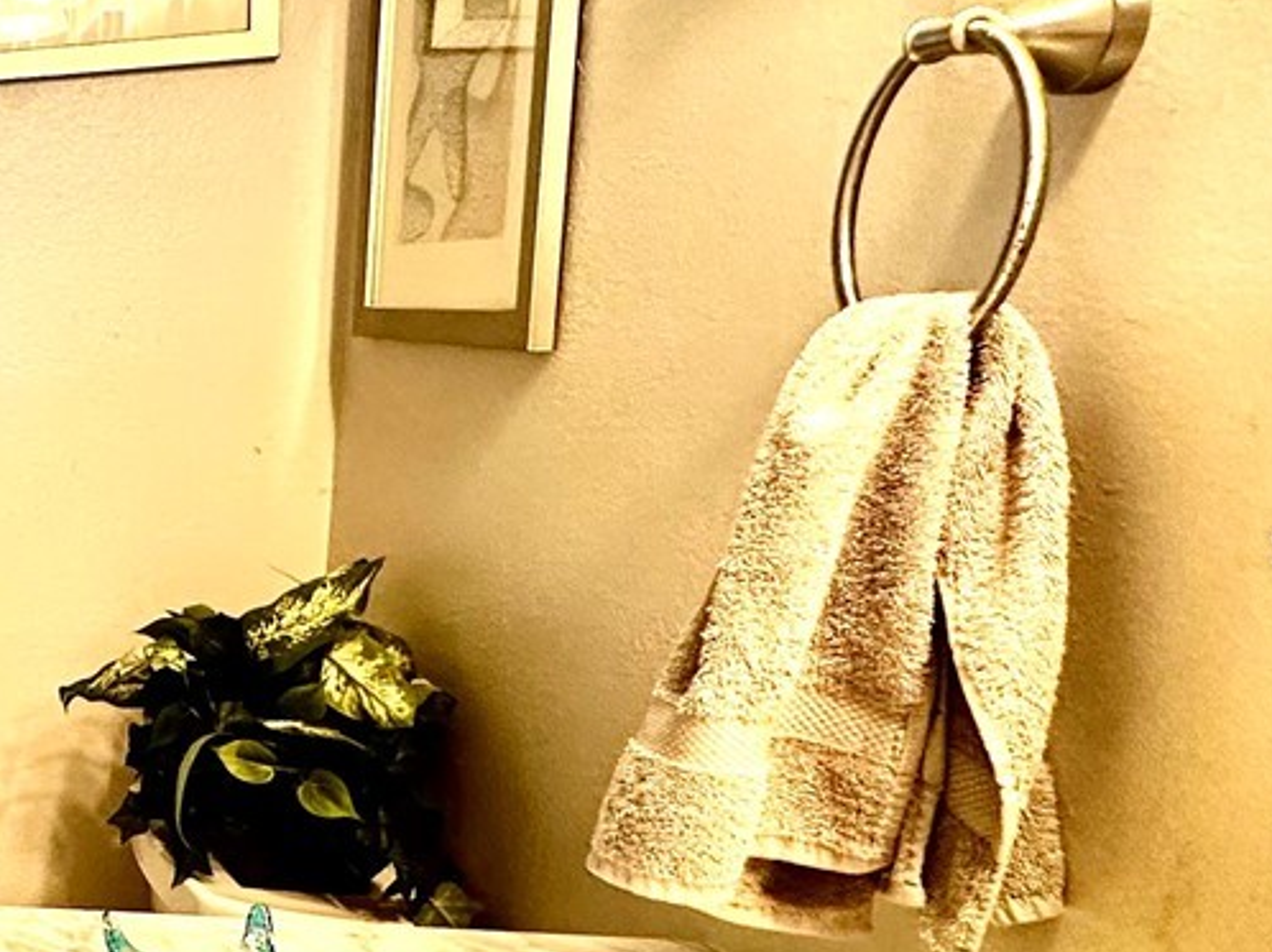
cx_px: -534
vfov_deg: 32.1
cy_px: 546
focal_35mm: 45
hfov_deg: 29.6
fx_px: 1653
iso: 160
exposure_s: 1/60
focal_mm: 2.22
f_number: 2.2
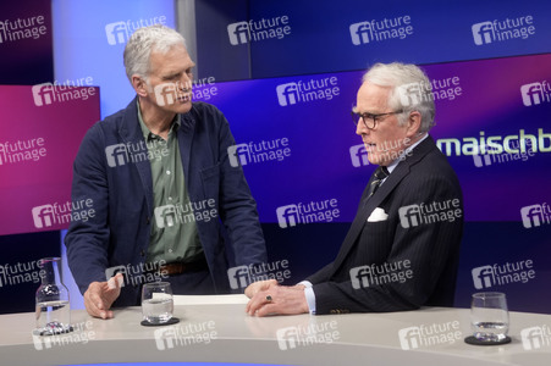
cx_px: 276
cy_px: 183
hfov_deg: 43.6
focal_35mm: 45
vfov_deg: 29.8
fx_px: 688
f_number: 2.2
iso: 640
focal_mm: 30
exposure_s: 1/200
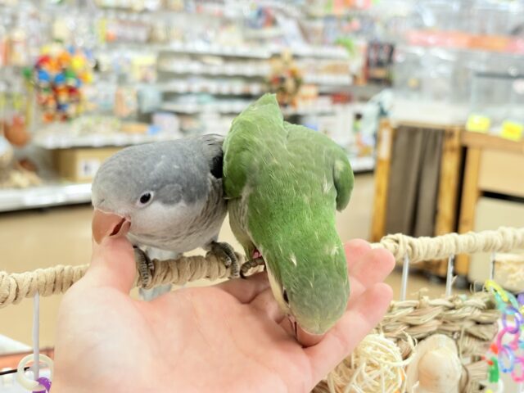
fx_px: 787
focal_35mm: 52
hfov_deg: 36.8
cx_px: 262
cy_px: 196
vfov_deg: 28.0
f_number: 1.6
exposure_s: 1/50
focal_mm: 5.96
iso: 80
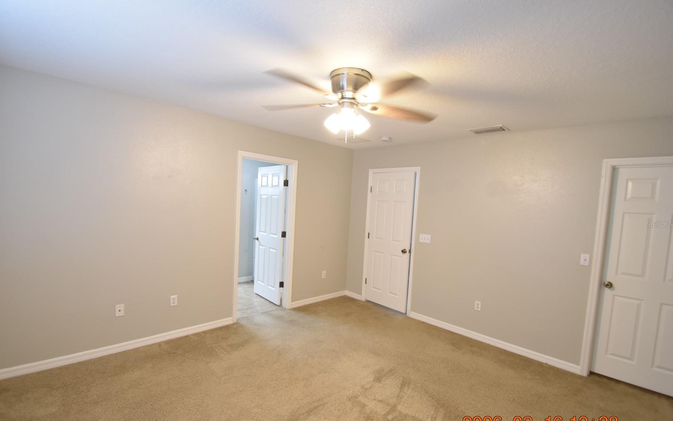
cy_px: 224
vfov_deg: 71.2
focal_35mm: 16
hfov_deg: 97.8
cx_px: 333
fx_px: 293
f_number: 3.5
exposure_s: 1/30
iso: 800
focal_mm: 10
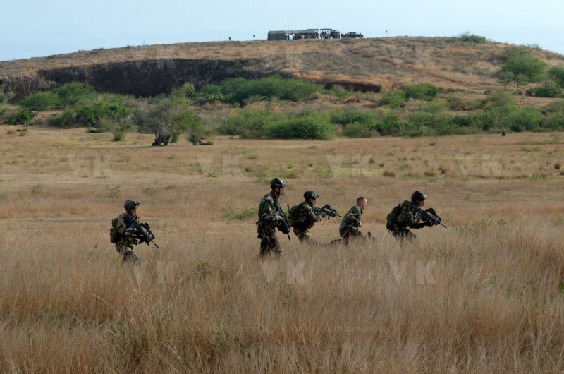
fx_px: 1642
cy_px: 187
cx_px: 282
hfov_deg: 19.5
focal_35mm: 105
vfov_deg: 13.0
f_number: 8
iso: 200
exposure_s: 1/500
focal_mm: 70
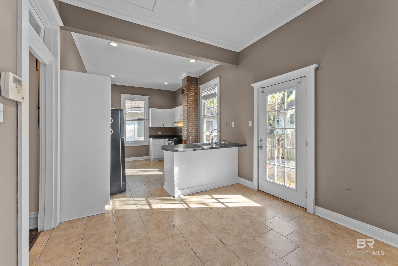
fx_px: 155
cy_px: 133
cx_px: 199
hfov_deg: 104.2
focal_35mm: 14
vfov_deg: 81.3
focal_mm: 14
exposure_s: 1/8
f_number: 7.1
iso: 400
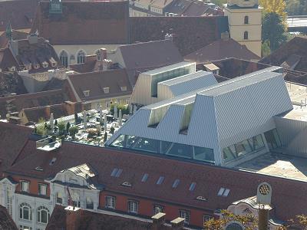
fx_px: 1224
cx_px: 154
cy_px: 115
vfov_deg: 10.7
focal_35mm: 138
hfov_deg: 14.3
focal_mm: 22.3
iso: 100
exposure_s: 1/200
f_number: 5.2
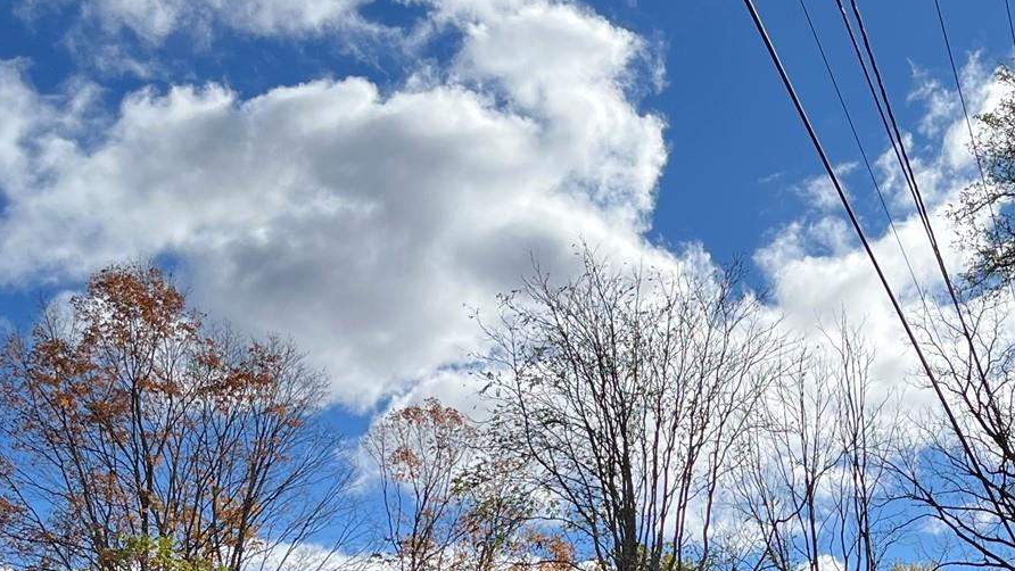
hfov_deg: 31.6
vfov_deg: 17.4
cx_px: 786
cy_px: 738
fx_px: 1750
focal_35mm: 65
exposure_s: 1/4310
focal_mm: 5.1
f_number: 1.6
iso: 50
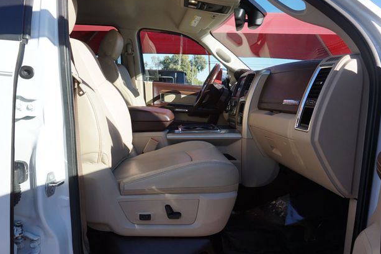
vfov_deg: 51.3
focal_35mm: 25
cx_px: 184
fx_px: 264
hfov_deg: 71.5
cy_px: 124
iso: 100
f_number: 8
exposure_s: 1/100
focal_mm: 16
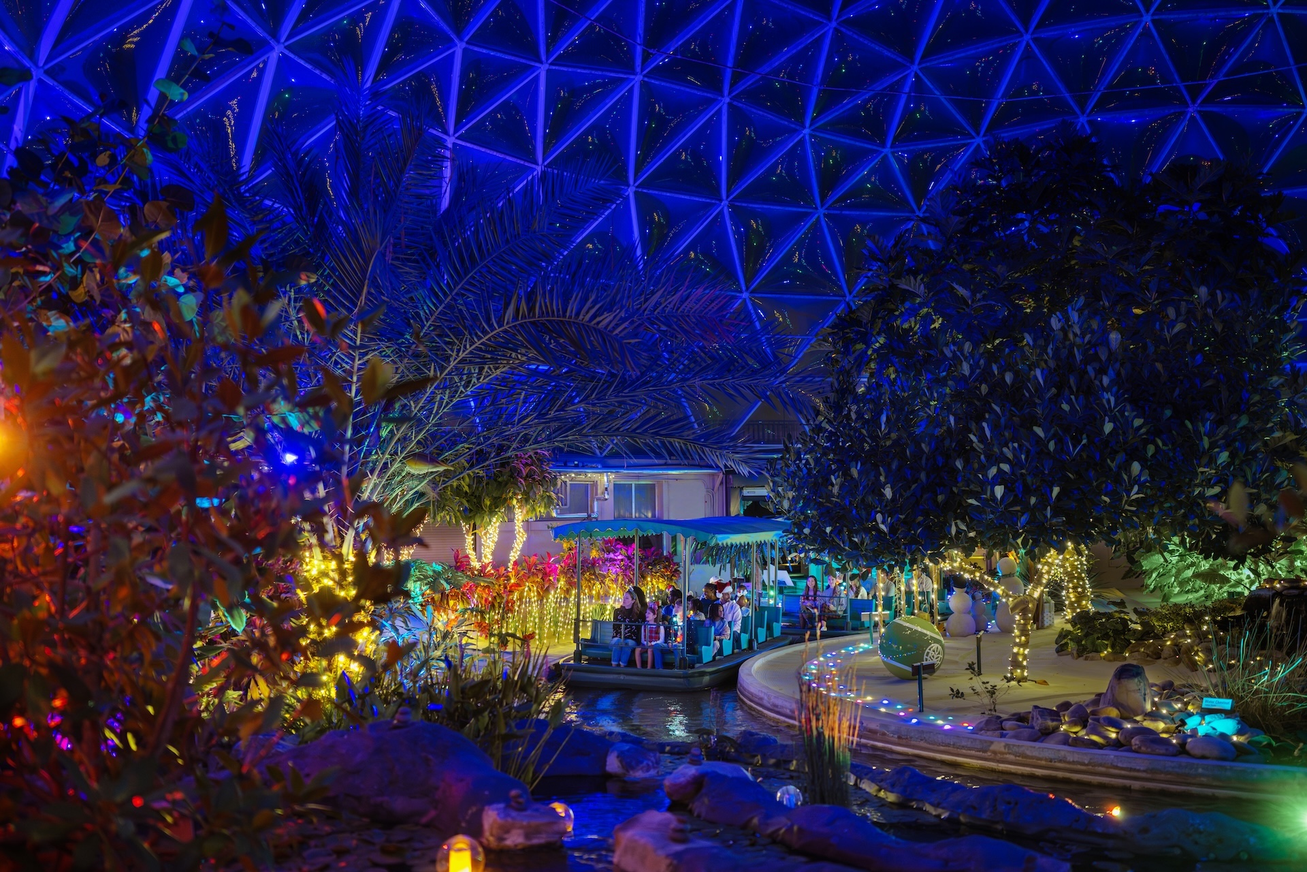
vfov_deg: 37.9
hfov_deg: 54.4
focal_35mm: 35
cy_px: 436
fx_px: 1271
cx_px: 654
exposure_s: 1/40
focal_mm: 35
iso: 2500
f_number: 1.8
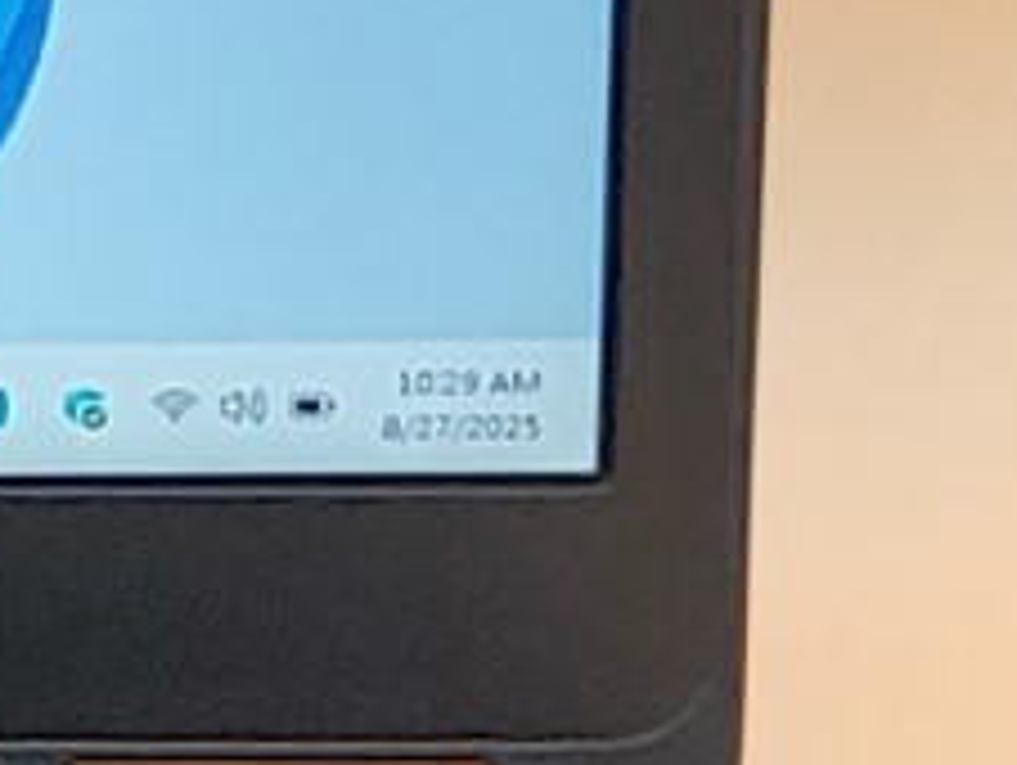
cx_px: -1292
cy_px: 176
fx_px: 9735
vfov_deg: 4.5
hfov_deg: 5.8
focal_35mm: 331
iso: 50
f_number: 1.8
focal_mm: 4.36
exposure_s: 1/60
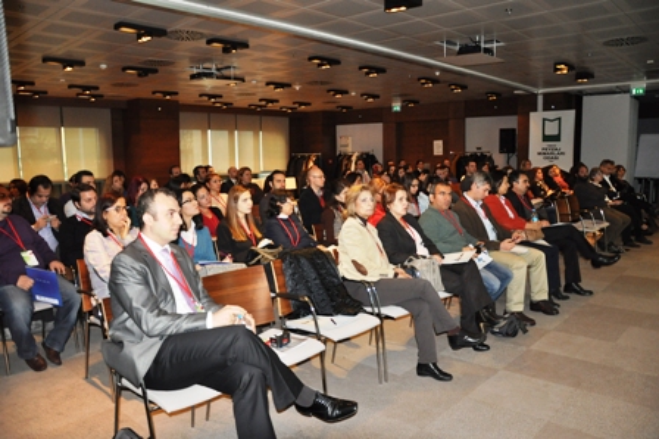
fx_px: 494
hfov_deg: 67.4
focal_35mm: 27
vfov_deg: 47.9
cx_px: 330
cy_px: 220
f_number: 3.5
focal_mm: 18
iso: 800
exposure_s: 1/60
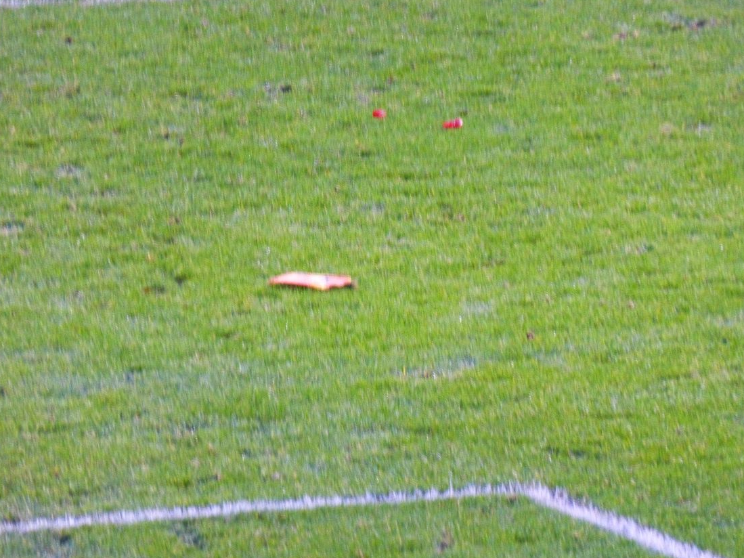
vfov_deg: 2.8
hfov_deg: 3.8
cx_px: 356
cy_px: 303
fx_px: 11261
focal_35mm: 524
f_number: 6.4
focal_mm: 86
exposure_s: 1/15
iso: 640
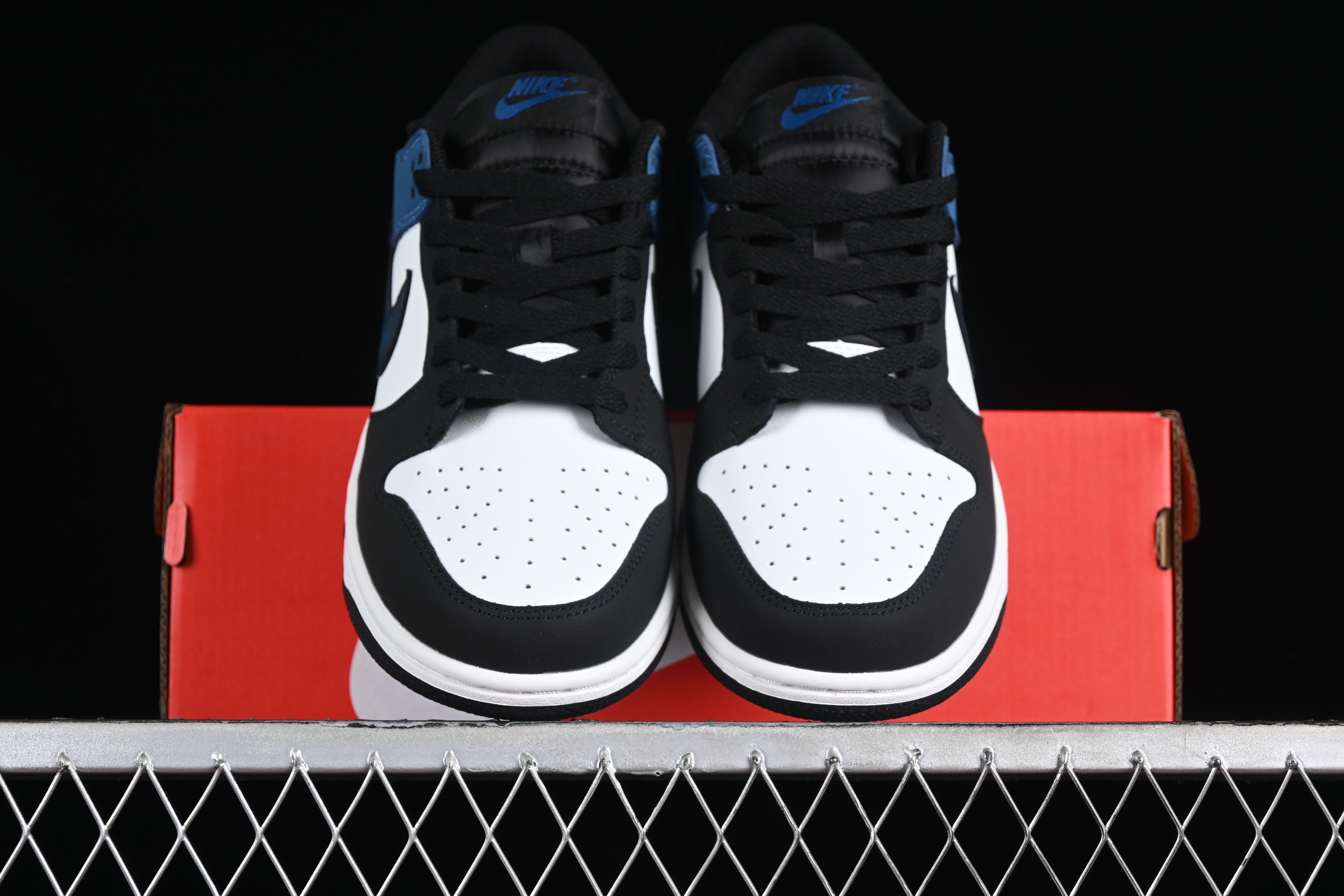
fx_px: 2800
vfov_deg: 18.2
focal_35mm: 75
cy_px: 448
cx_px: 672
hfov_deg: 27.0
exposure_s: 1/60
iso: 160
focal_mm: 50
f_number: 6.3
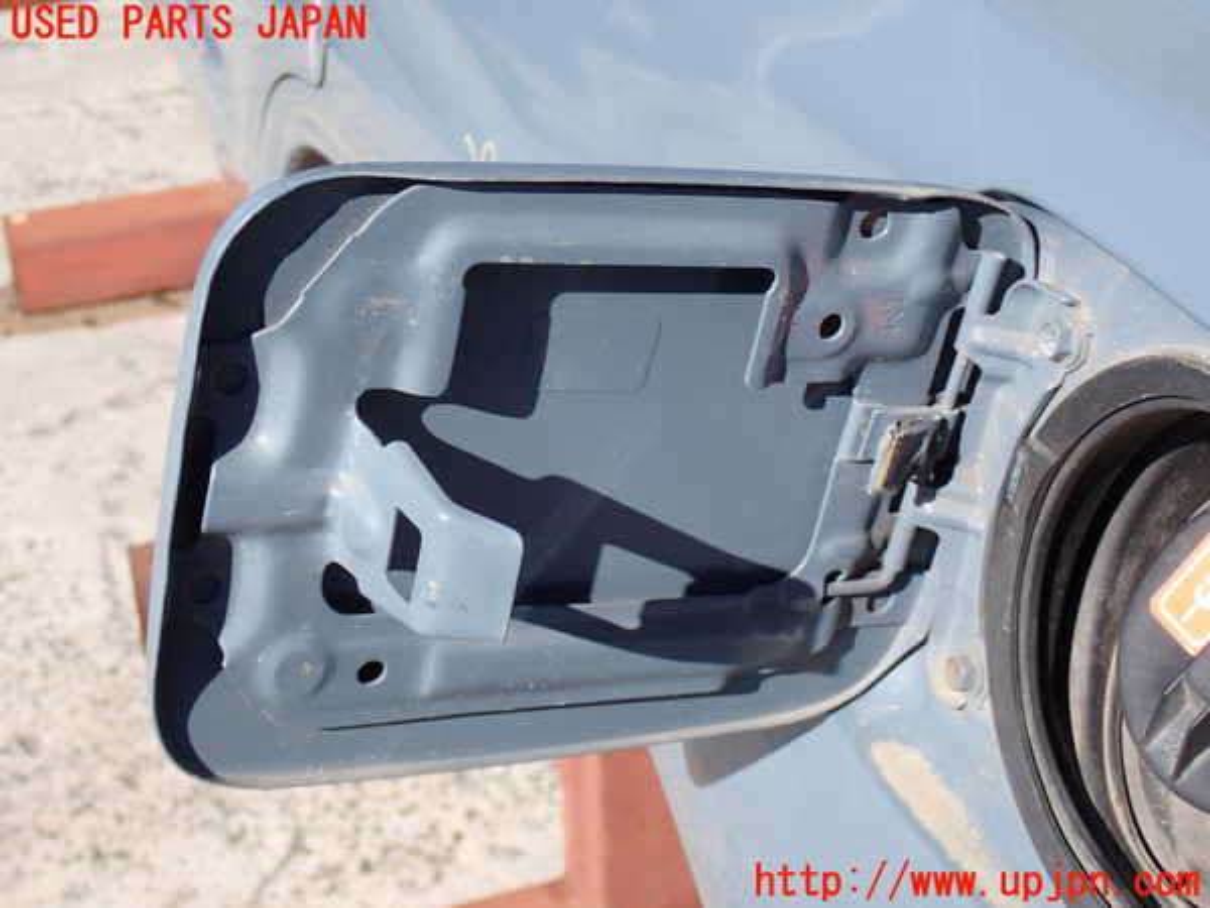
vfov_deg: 23.7
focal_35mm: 62
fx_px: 2167
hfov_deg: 31.2
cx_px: 605
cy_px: 454
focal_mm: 11.09
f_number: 5
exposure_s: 1/250
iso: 100
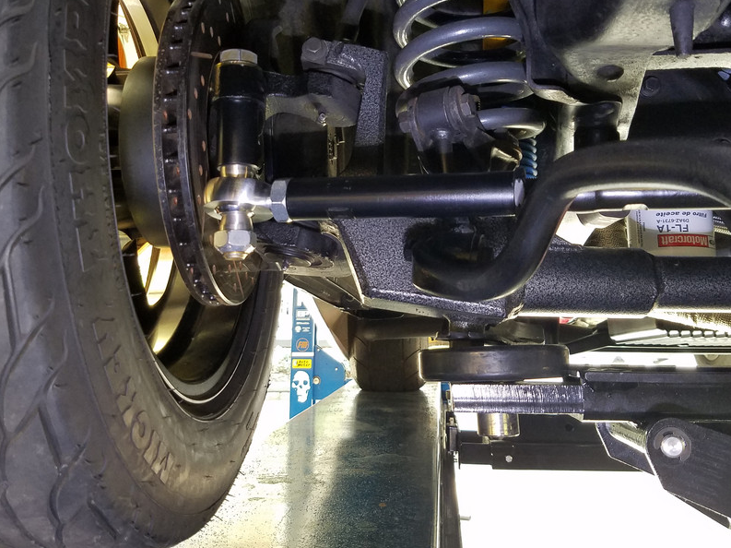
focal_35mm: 35
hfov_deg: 52.6
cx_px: 369
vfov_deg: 40.2
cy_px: 182
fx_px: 739
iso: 160
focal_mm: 4.2
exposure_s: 1/30
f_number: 1.7
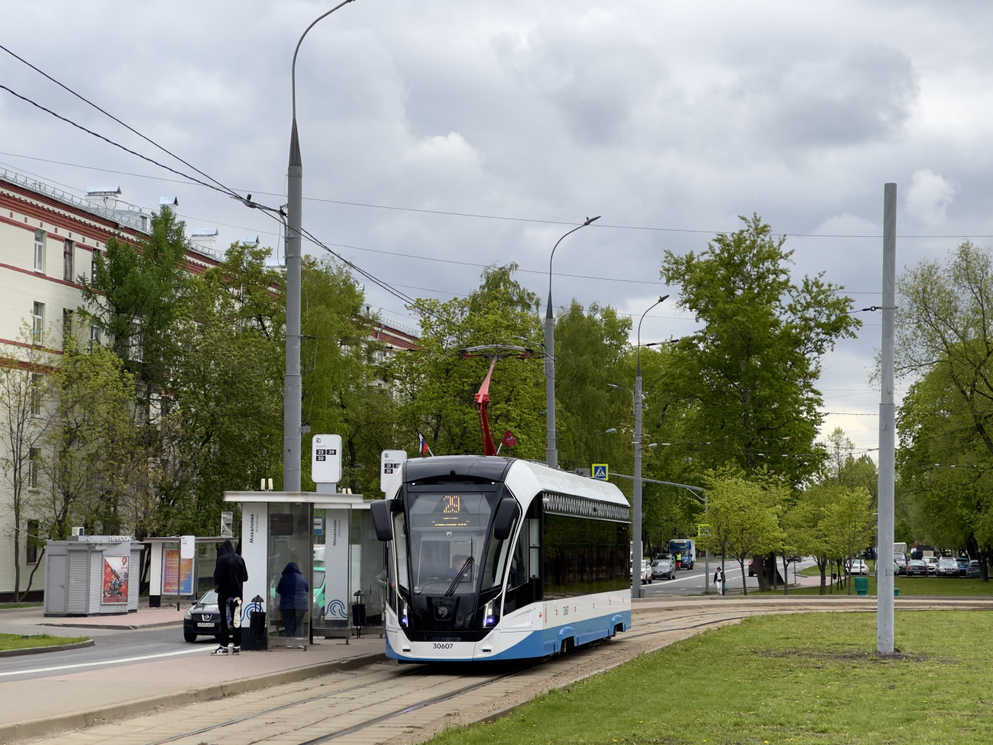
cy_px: 372
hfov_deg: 25.3
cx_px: 496
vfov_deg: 19.1
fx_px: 2209
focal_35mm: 77
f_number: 2.8
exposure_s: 1/681
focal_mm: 9
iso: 32
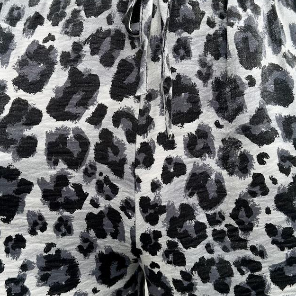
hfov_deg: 38.3
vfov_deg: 38.3
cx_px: 145
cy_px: 142
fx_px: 426
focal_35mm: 44
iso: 80
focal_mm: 6.86
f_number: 1.78
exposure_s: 1/521
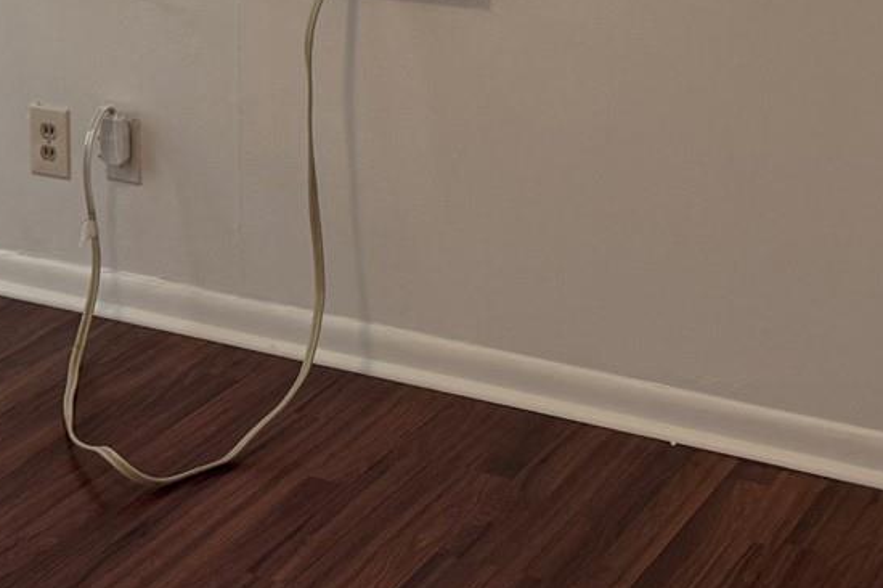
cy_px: -164
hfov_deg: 21.6
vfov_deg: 14.1
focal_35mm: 93
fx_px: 2280
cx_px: 156
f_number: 1.78
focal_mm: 6.76
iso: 125
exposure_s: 1/60
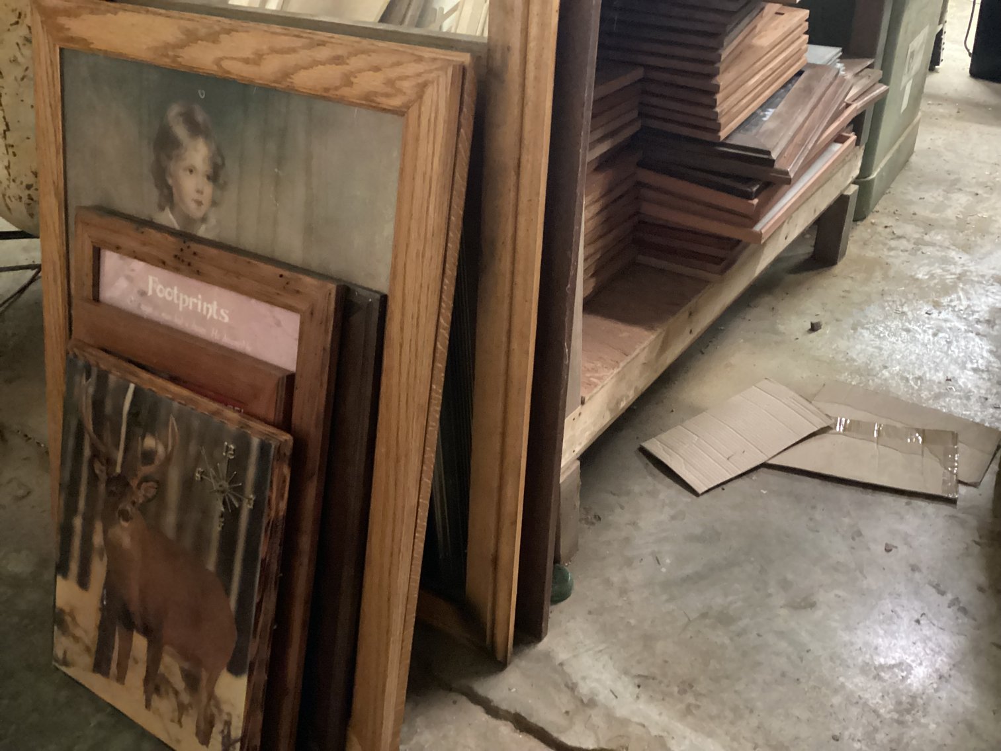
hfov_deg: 58.3
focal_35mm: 31
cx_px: 500
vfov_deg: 45.4
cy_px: 376
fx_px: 897
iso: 640
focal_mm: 3.3
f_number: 2.4
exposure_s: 1/15
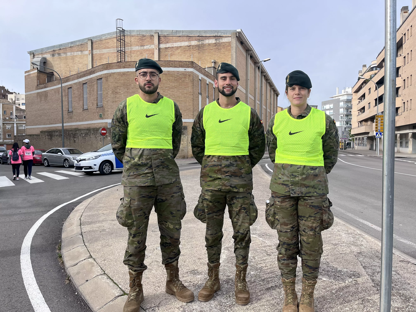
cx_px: 208
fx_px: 312
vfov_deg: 53.1
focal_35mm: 26
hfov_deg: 67.3
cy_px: 156
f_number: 1.6
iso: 50
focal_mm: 5.1
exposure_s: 1/1721
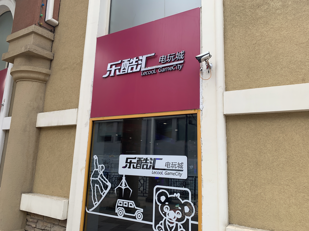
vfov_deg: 53.1
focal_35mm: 26
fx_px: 232
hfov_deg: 67.3
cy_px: 116
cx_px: 154
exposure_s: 1/495
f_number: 1.8
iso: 25
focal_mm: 4.25
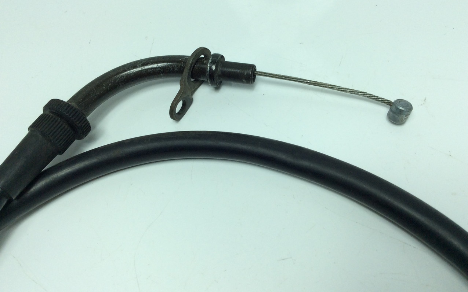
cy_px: 121
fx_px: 434
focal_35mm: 34
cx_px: 235
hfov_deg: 56.7
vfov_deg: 37.2
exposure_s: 1/545
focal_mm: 3.3
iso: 32
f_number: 2.4
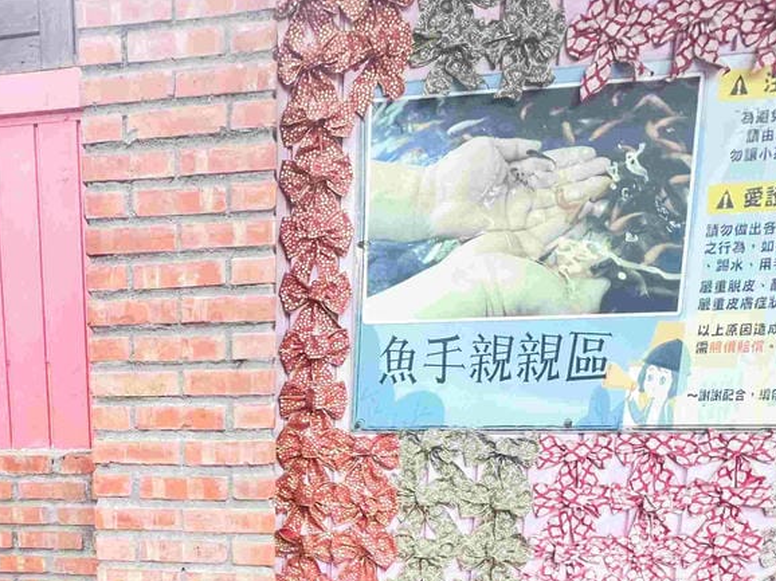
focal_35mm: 27
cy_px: 474
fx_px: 605
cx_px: 161
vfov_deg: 48.1
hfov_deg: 60.4
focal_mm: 1.57
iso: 250
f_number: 1.8
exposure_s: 1/74
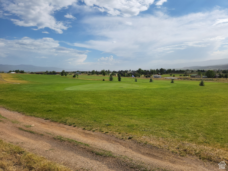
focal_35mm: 23
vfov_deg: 58.9
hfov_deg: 73.9
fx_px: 151
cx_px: 114
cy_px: 86
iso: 20
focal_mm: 5.4
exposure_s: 1/2600
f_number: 1.8
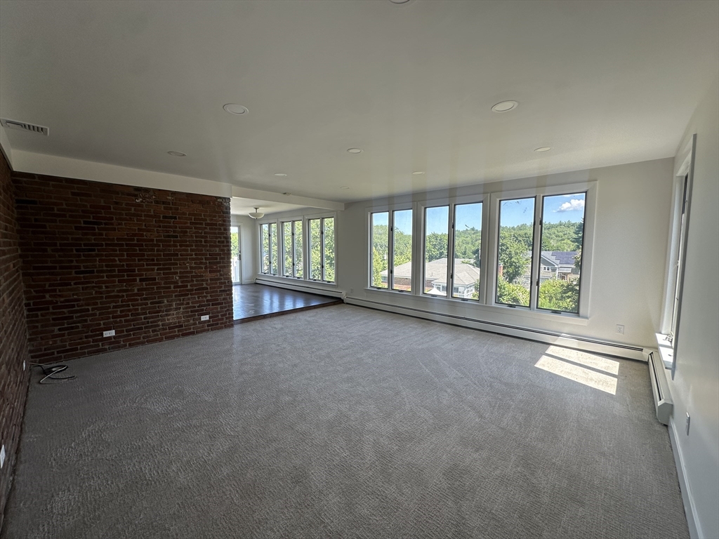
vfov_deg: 85.7
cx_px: 360
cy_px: 270
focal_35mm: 14
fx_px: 291
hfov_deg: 102.1
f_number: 2.2
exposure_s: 1/157
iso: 40
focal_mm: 2.22
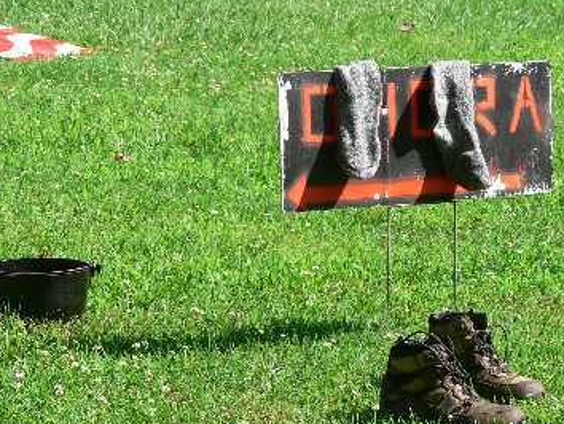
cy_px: 228
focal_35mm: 193
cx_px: 274
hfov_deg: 10.2
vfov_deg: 7.7
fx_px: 3147
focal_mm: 28.6
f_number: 4
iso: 80
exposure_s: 1/250
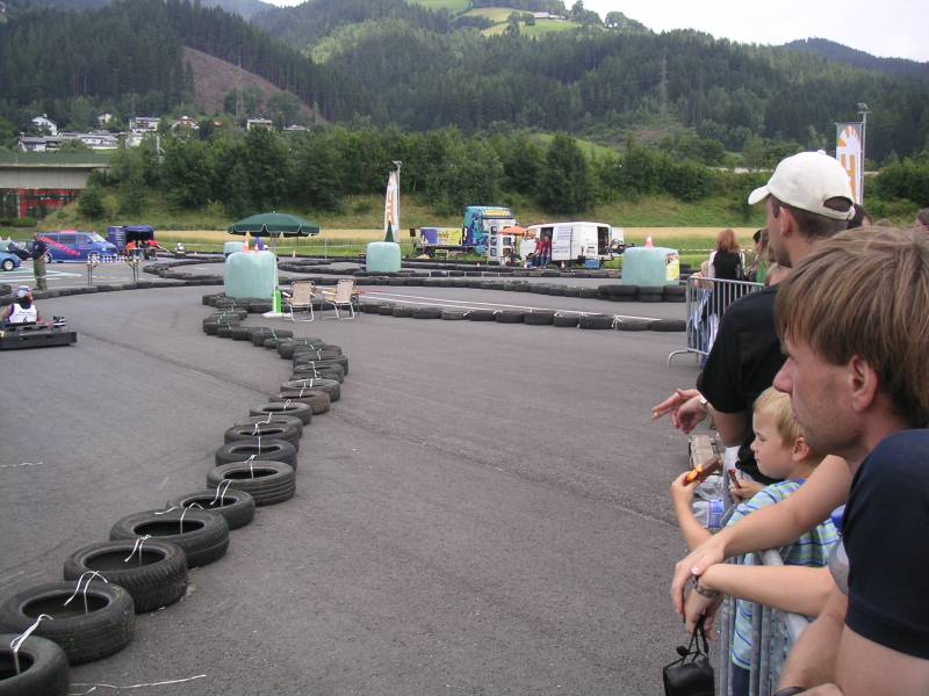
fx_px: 993
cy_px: 348
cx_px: 464
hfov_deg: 50.1
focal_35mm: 37
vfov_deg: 38.7
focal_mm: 5.7
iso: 50
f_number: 2.8
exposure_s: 1/350
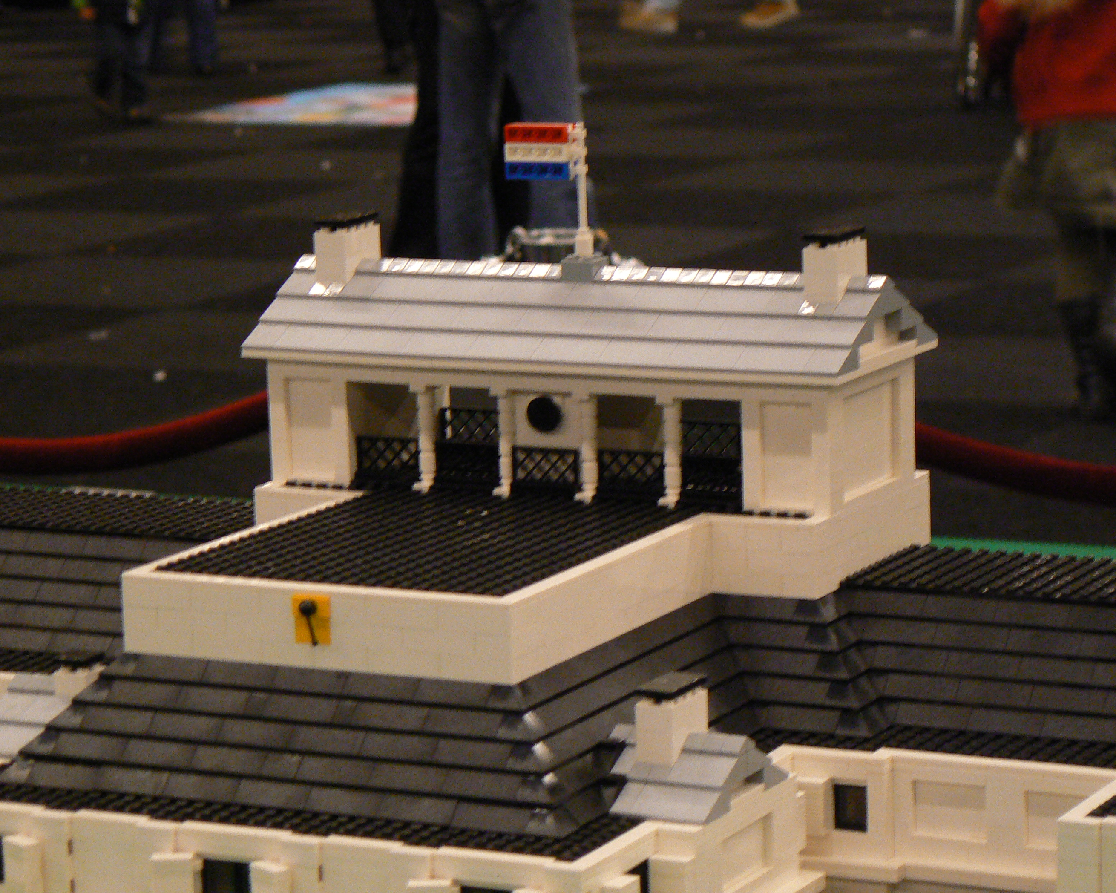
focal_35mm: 128
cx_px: 568
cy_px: 444
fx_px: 4228
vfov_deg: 12.1
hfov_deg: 15.0
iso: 200
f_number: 3.2
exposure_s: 1/8
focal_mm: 20.3
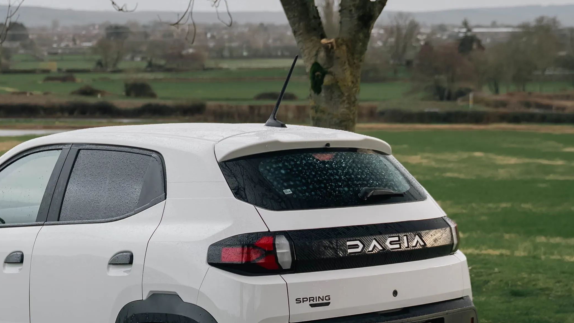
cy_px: 276
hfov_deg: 30.3
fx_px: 1050
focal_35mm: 69
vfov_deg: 17.3
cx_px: 189
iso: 100
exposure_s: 1/100
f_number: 2.8
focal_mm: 33
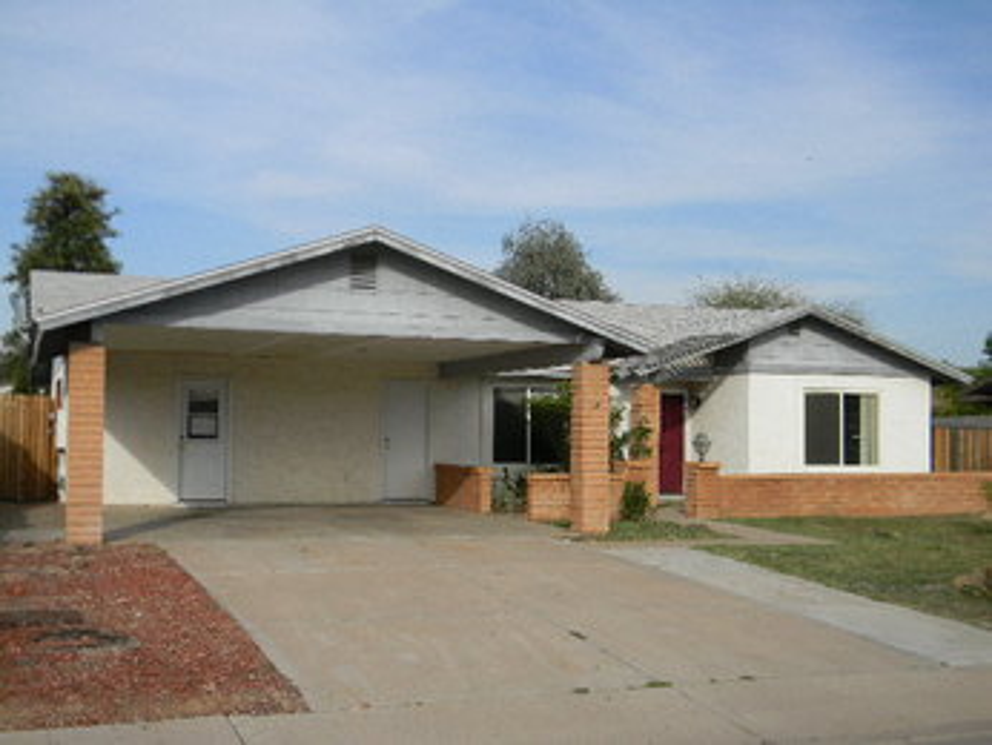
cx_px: 496
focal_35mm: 41
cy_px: 372
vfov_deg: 35.2
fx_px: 1176
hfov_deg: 45.7
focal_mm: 7.3
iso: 112
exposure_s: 1/1000
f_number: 3.8
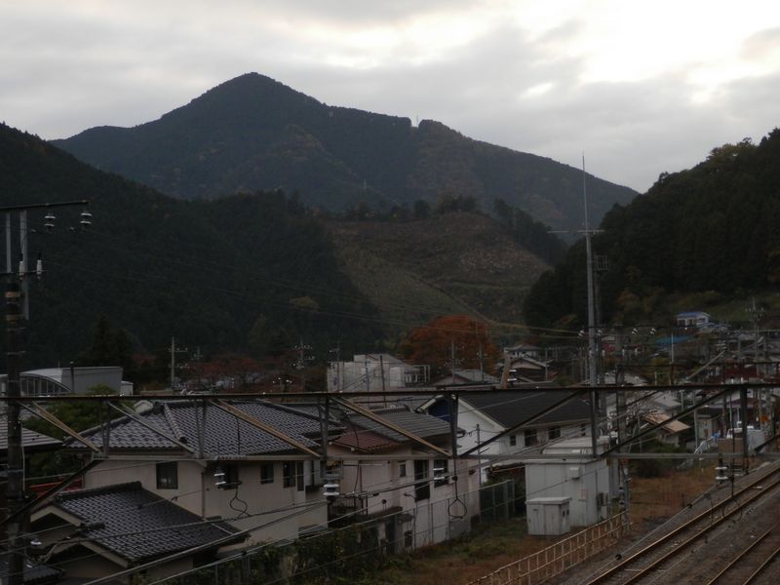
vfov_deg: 22.3
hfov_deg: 29.4
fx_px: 1487
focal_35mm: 66
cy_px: 292
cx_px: 390
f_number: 4.4
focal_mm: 11.9
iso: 160
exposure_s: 1/125
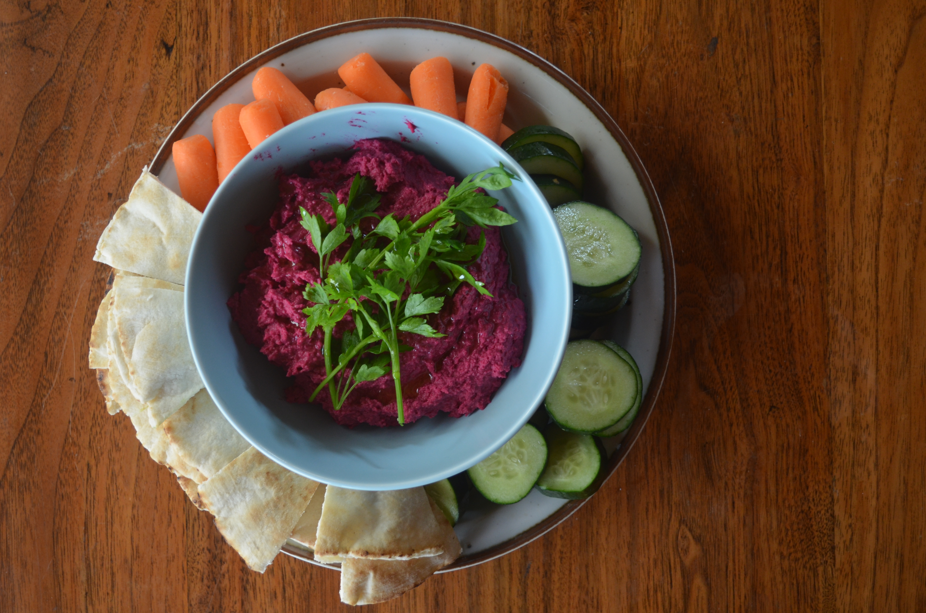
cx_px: 463
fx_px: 1232
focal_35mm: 48
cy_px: 306
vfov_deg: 28.0
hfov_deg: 41.2
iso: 450
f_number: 4.8
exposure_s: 1/60
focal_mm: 32
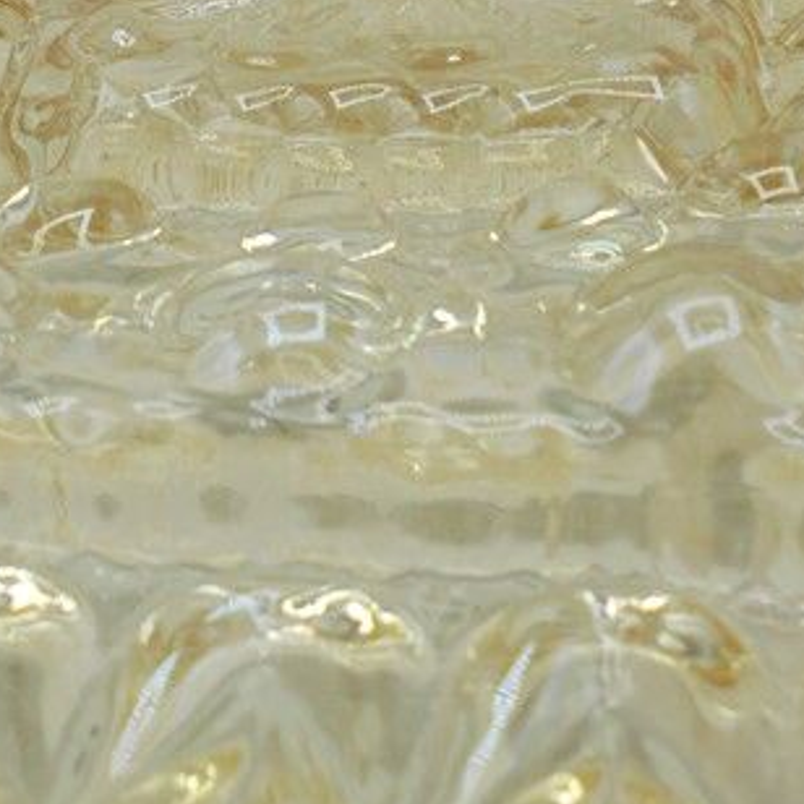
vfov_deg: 17.7
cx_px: 326
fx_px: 2575
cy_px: 359
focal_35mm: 98
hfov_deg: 17.7
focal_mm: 6.9
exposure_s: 1/100
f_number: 4.2
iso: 100
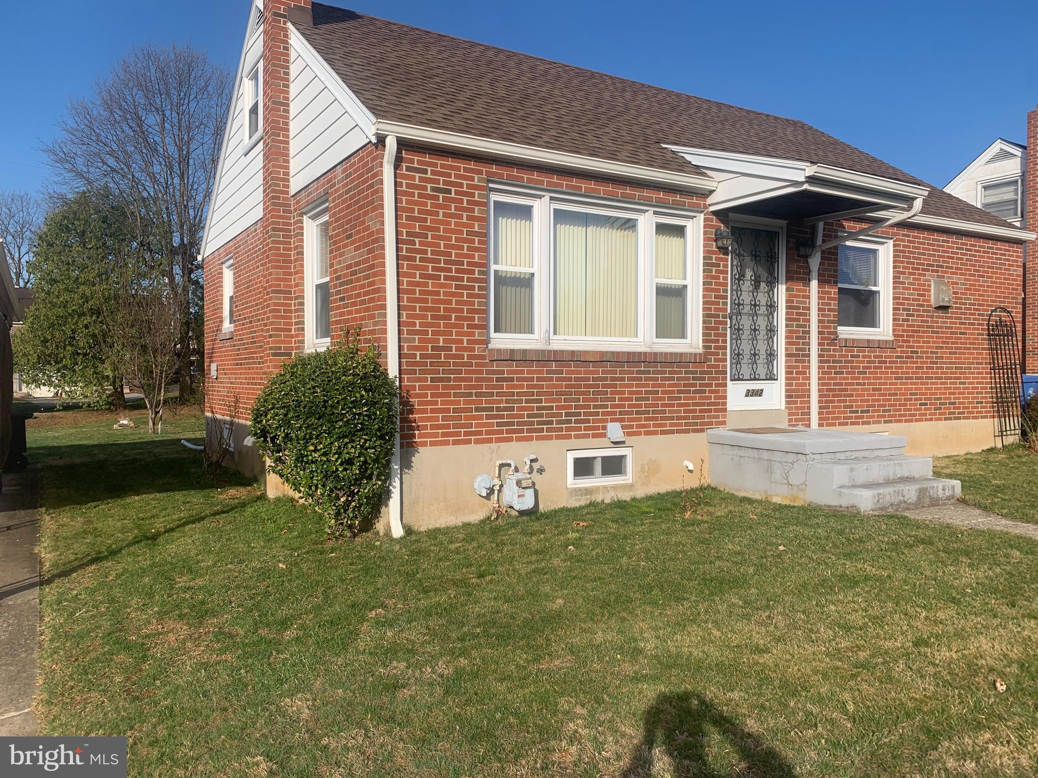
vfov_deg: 53.1
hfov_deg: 67.3
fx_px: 780
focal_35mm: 26
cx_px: 519
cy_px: 389
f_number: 1.8
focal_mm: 4.25
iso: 25
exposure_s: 1/2481
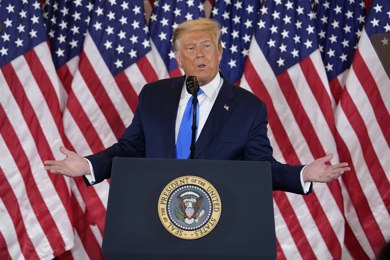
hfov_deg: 6.8
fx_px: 3282
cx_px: 195
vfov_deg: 4.5
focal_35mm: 303
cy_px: 130
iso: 5000
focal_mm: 303
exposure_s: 1/320
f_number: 6.3
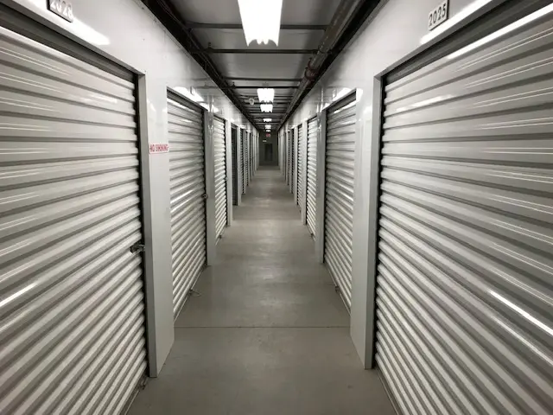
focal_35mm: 28
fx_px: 447
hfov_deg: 63.4
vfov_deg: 49.7
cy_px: 208
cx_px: 276
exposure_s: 1/40
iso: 20
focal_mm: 3.99
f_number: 1.8
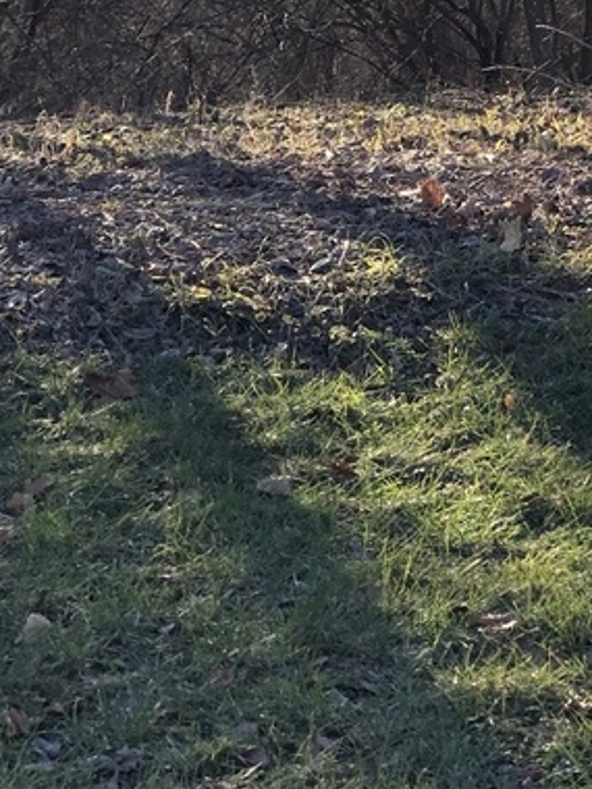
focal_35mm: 162
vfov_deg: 12.0
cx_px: 656
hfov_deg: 9.1
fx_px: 3694
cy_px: -118
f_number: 2.8
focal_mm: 6.6
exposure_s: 1/300
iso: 20
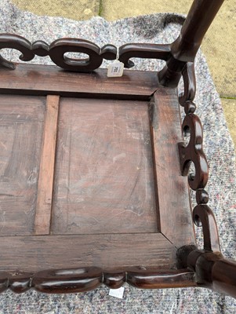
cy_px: 157
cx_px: 118
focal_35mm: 24
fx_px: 218
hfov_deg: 56.9
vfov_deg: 71.5
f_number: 1.85
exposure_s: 1/133
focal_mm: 6.81
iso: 62
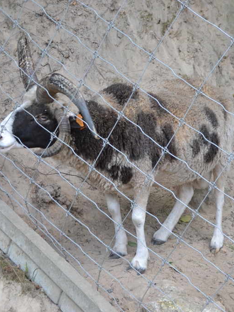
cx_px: 105
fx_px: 784
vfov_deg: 22.5
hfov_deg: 17.0
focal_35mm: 87
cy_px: 156
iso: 400
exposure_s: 1/80
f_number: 5.3
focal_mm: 40
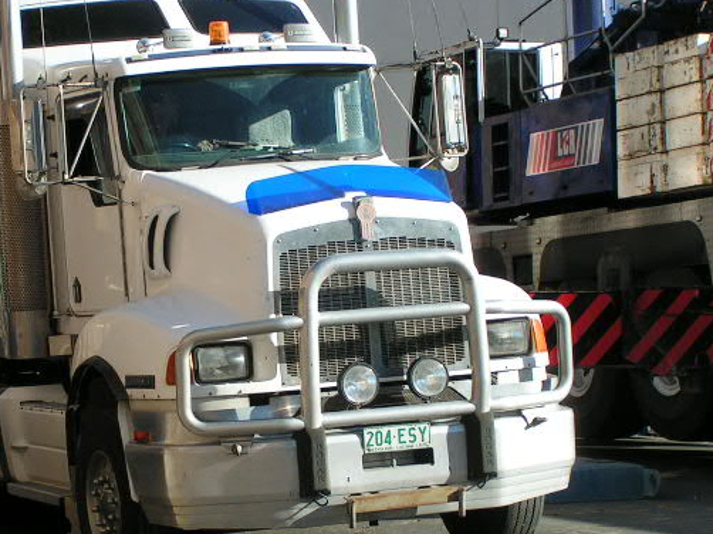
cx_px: 217
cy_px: 258
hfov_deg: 15.6
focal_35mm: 126
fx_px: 2594
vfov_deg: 11.8
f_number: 5.6
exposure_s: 1/320
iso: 50
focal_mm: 12.1
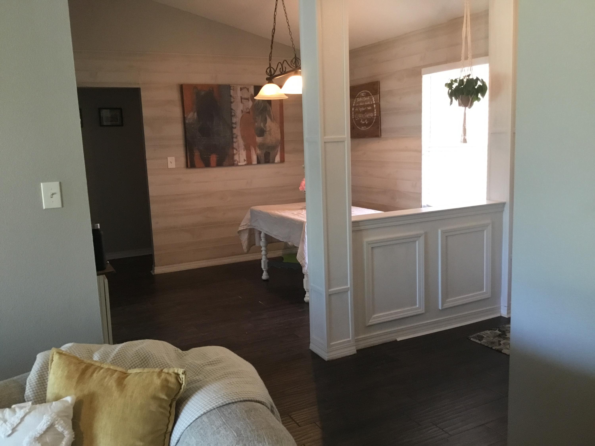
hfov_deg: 58.4
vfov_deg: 45.4
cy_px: 223
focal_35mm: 31
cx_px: 298
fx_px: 533
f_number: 2.4
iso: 200
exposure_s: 1/24
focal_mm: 3.3
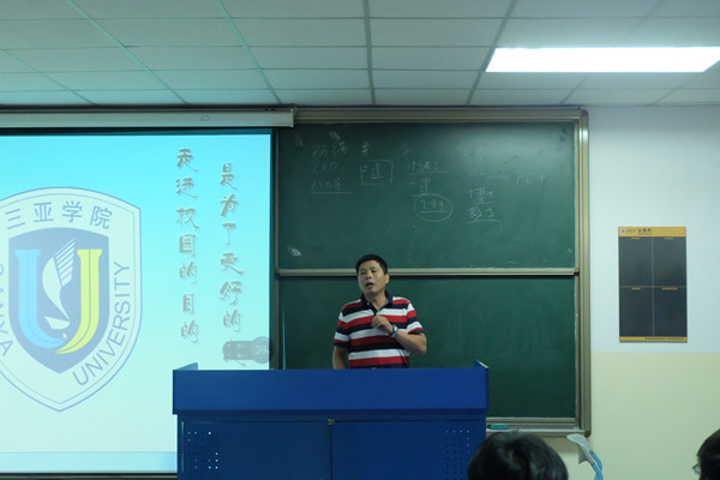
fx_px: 1060
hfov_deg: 37.5
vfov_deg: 25.5
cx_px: 360
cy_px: 240
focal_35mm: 53
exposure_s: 1/125
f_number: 5
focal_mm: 35.5
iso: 6400
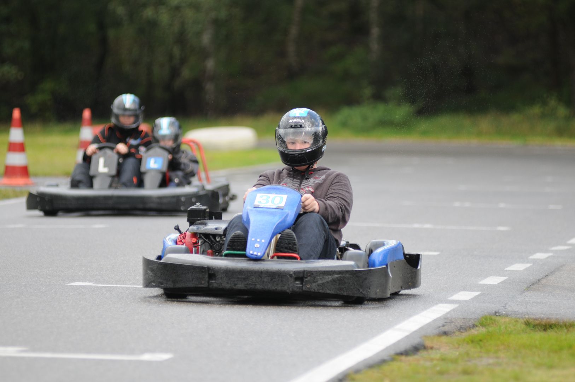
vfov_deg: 4.6
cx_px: 288
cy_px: 191
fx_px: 4786
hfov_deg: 6.9
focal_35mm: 300
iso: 200
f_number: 2.8
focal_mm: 200
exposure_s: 1/500
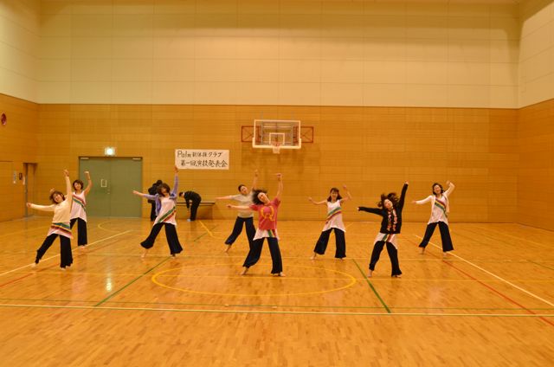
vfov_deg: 31.8
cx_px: 277
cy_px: 184
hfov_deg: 46.5
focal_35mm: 42
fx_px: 645
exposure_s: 1/100
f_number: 2.8
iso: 1000
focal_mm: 28
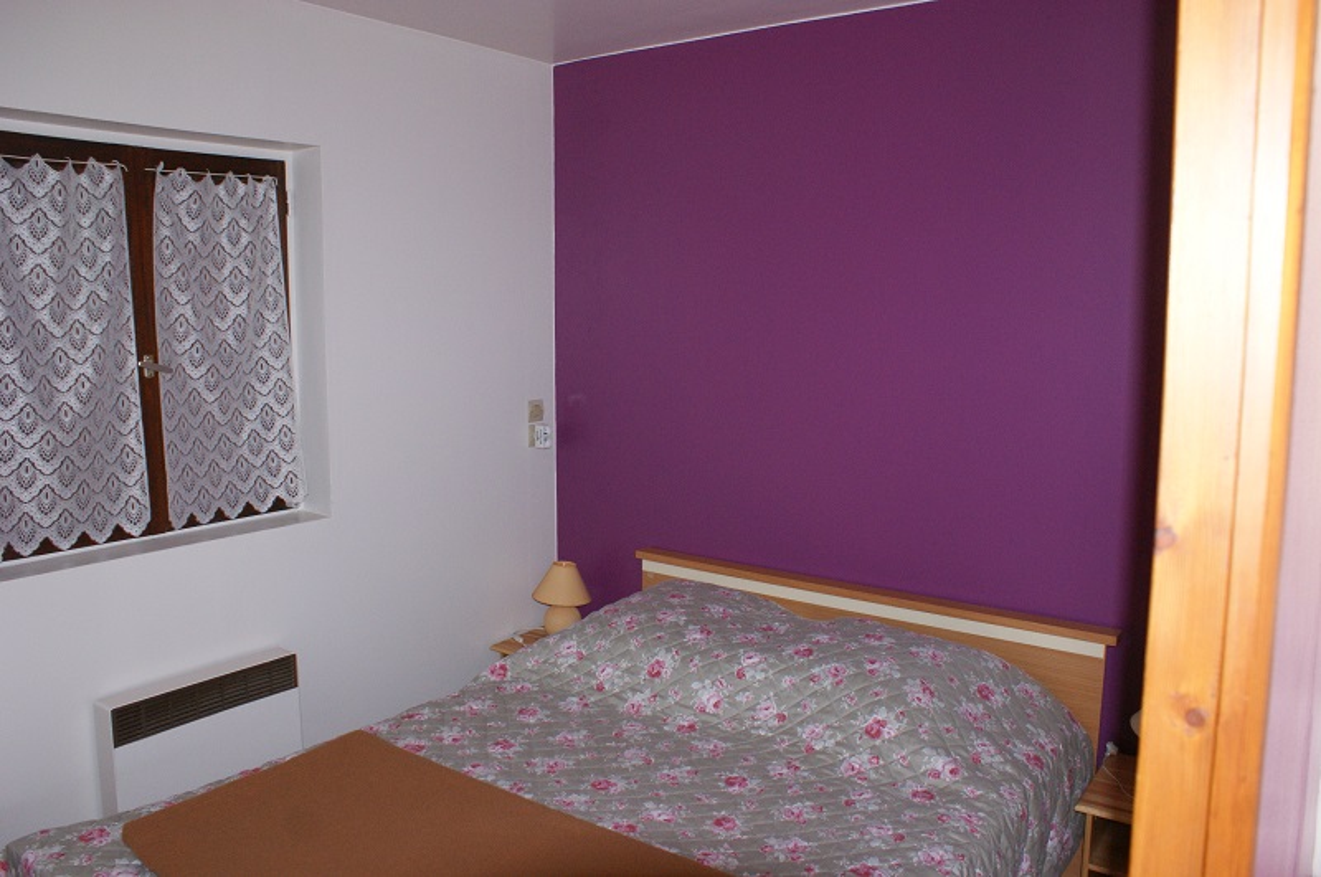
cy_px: 438
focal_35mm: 27
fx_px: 989
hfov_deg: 67.5
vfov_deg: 47.8
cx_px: 660
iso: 400
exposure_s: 1/60
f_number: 5.6
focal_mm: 18
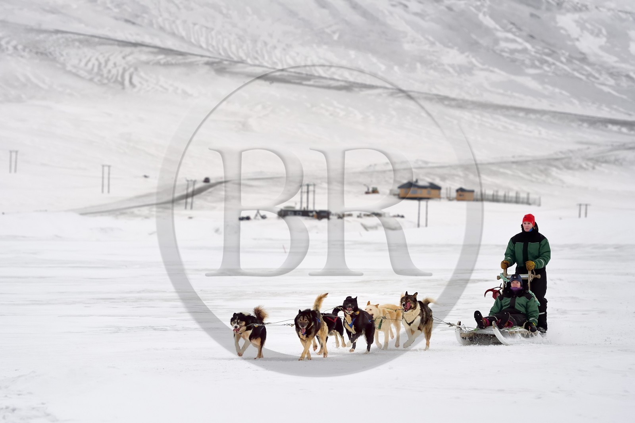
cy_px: 212
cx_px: 318
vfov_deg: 6.9
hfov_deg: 10.3
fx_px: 3527
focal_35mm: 200
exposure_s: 1/500
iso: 400
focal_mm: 200
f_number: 5
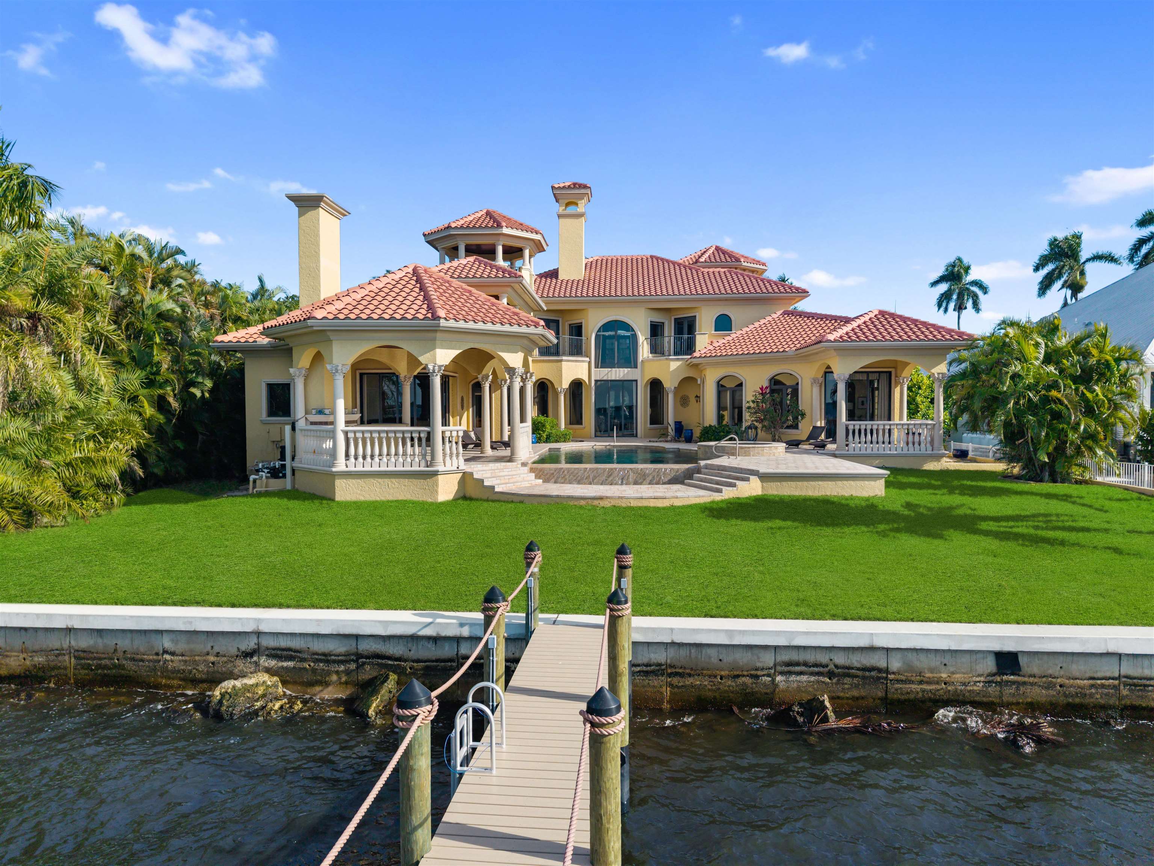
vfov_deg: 56.8
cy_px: 433
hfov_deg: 71.6
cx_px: 577
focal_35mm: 24
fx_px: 800
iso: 100
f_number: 1.8
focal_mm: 8.67
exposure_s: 1/400
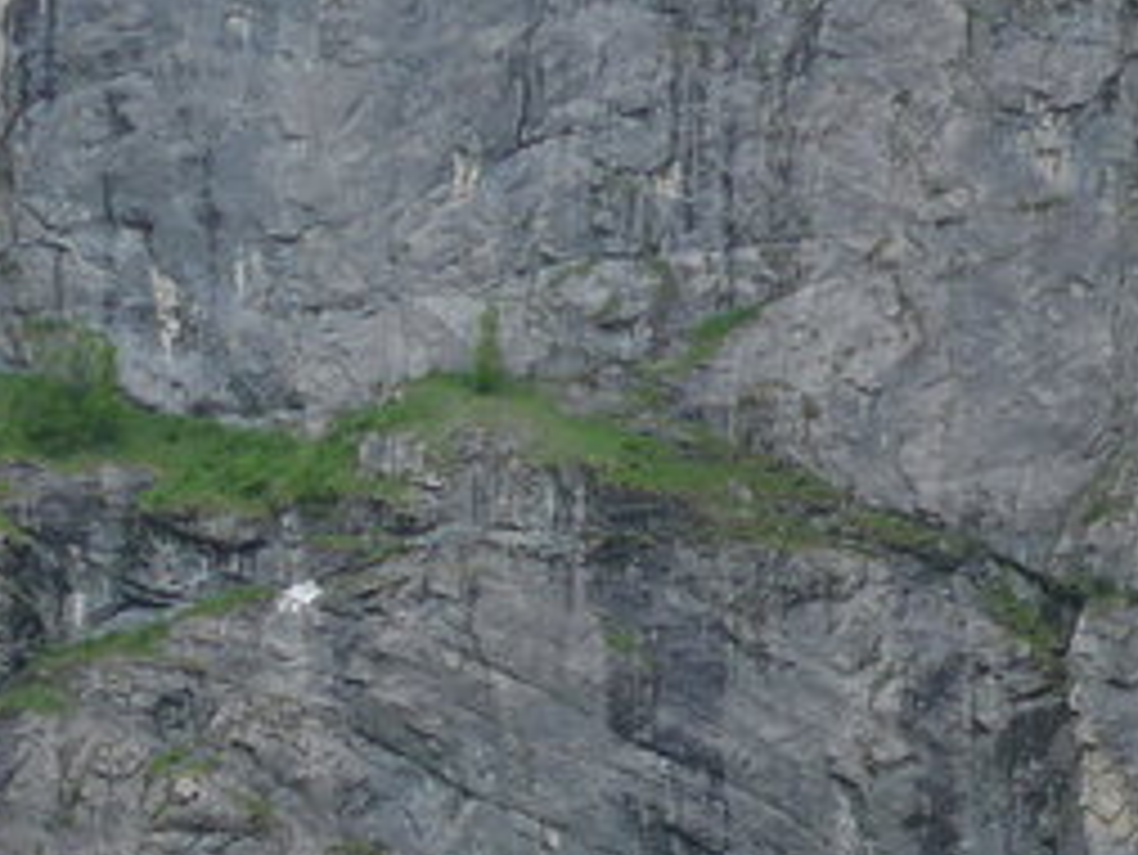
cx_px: 405
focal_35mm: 161
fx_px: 5295
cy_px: 1904
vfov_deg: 8.6
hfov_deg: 12.3
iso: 80
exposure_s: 1/400
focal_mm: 7
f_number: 2.8
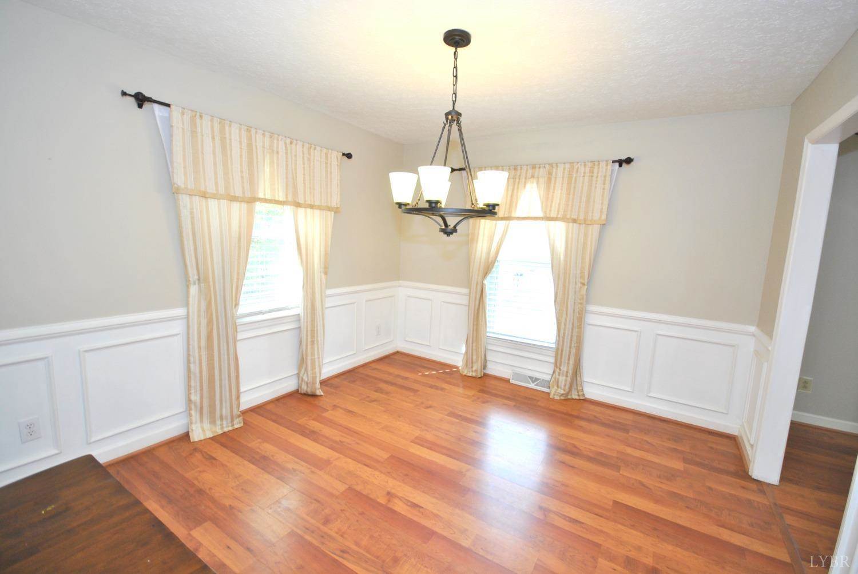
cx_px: 429
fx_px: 358
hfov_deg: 100.3
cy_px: 287
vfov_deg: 77.5
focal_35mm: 15
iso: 200
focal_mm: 10
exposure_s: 1/50
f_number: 4
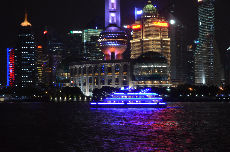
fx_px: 526
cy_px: 76
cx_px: 115
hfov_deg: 24.7
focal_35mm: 82
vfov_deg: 16.5
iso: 800
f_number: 5.6
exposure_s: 1/8
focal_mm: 55
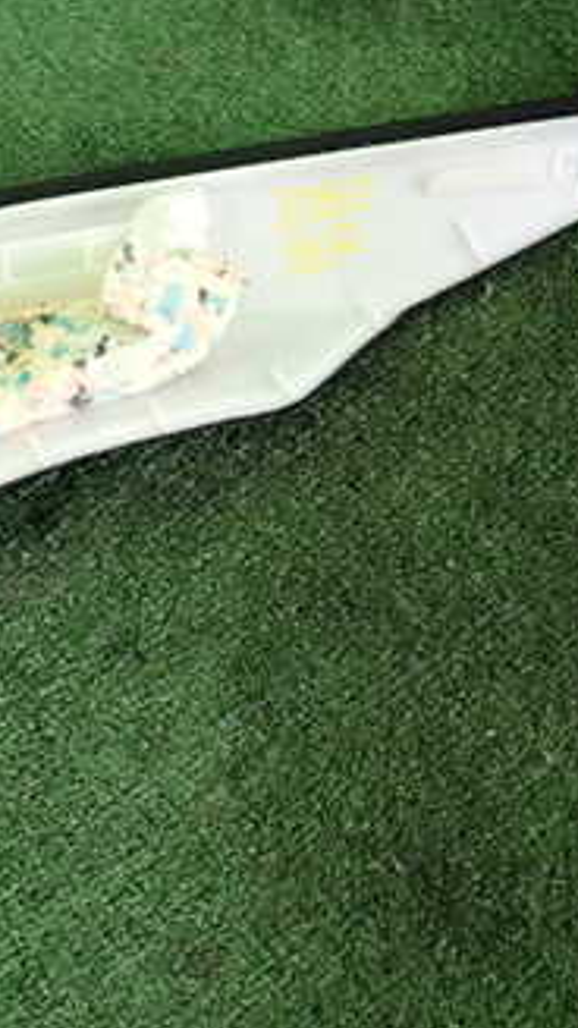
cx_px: 6
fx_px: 1362
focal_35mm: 50
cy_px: 629
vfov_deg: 41.1
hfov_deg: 23.0
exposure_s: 1/125
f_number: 2
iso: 500
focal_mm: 4.5
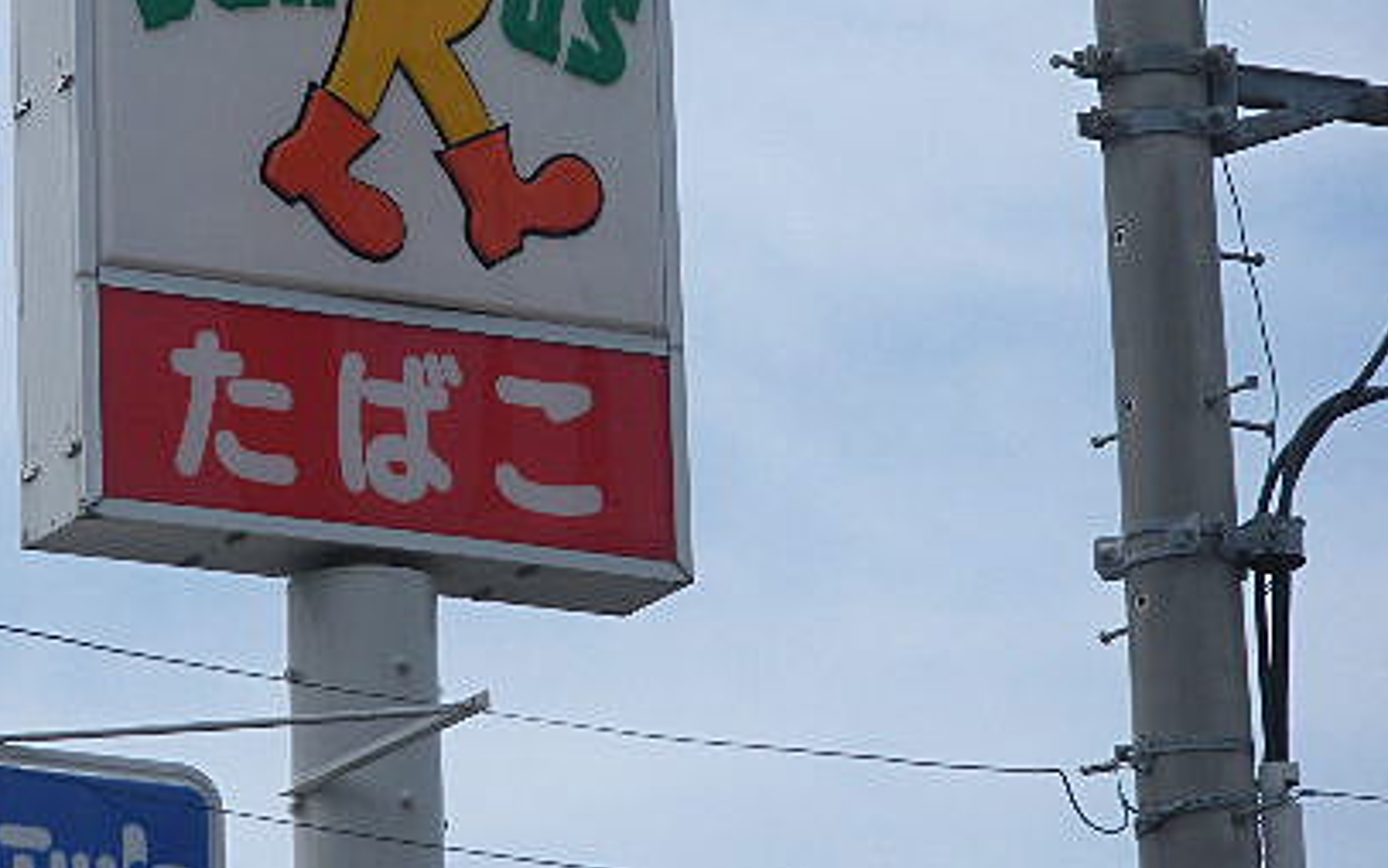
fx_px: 11389
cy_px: 458
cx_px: 349
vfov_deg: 4.4
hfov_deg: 7.0
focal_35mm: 301
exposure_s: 1/422
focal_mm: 31.5
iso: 64
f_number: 5.6
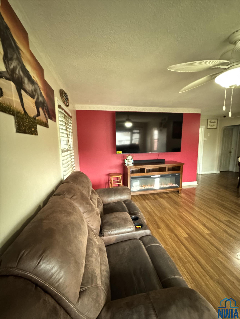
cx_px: 120
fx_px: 129
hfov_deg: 85.7
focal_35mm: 14
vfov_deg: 102.1
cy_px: 160
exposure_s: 1/15
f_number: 2.2
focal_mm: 2.22
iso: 3200
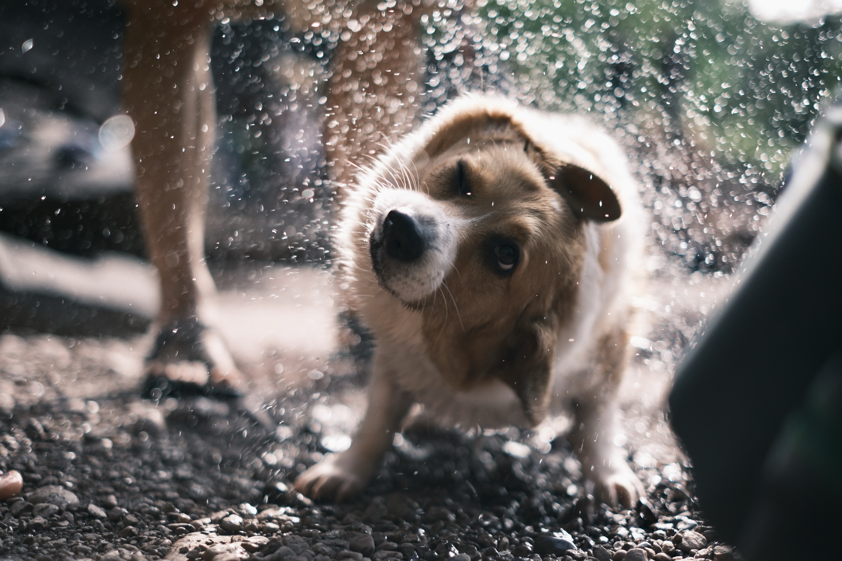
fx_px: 1240
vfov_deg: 25.5
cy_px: 280
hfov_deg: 37.5
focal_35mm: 53
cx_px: 421
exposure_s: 1/4000
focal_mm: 35
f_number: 1.6
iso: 320
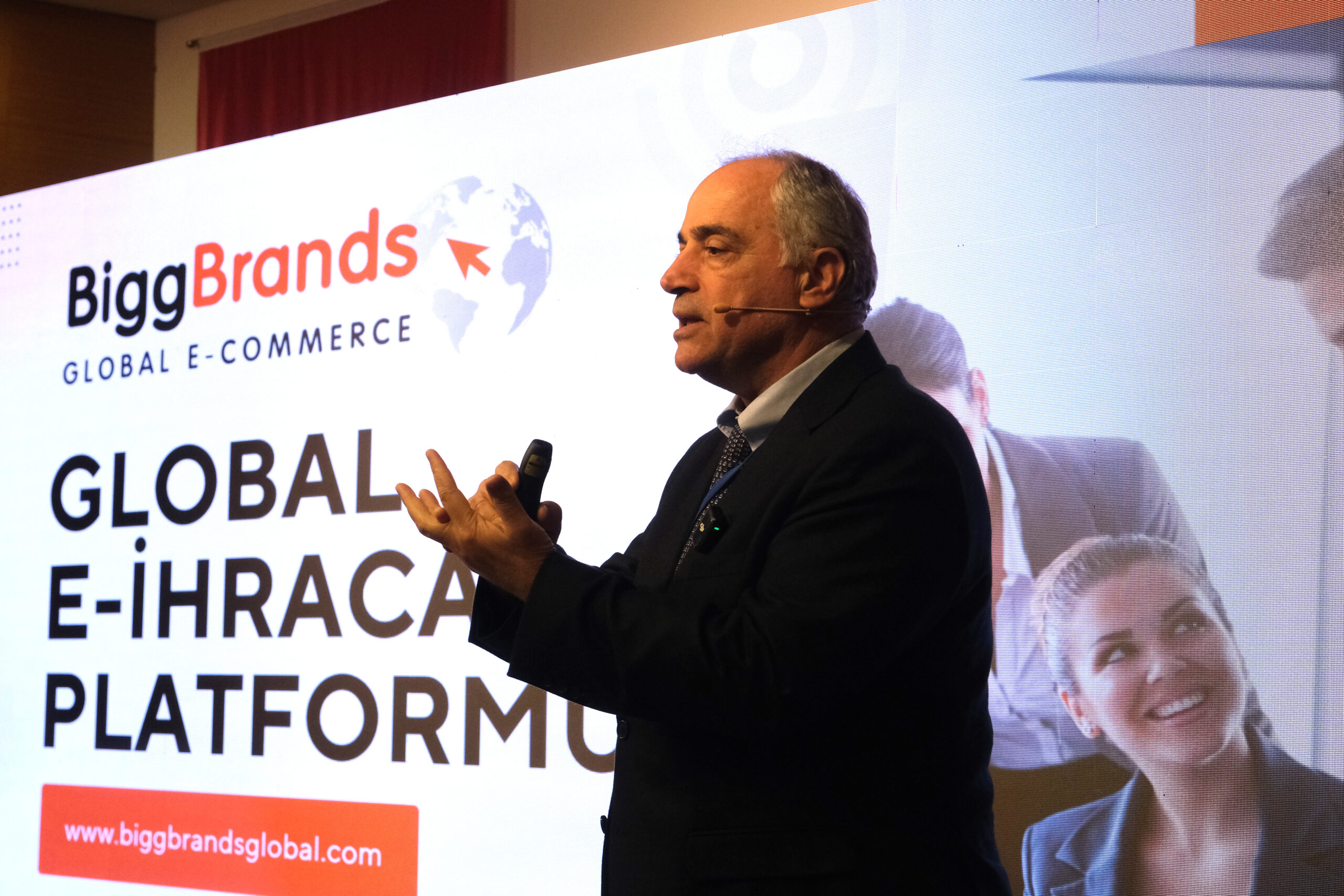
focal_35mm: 73
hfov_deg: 27.7
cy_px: 448
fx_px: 2725
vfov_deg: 18.7
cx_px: 672
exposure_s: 1/125
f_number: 8
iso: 2500
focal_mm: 48.5
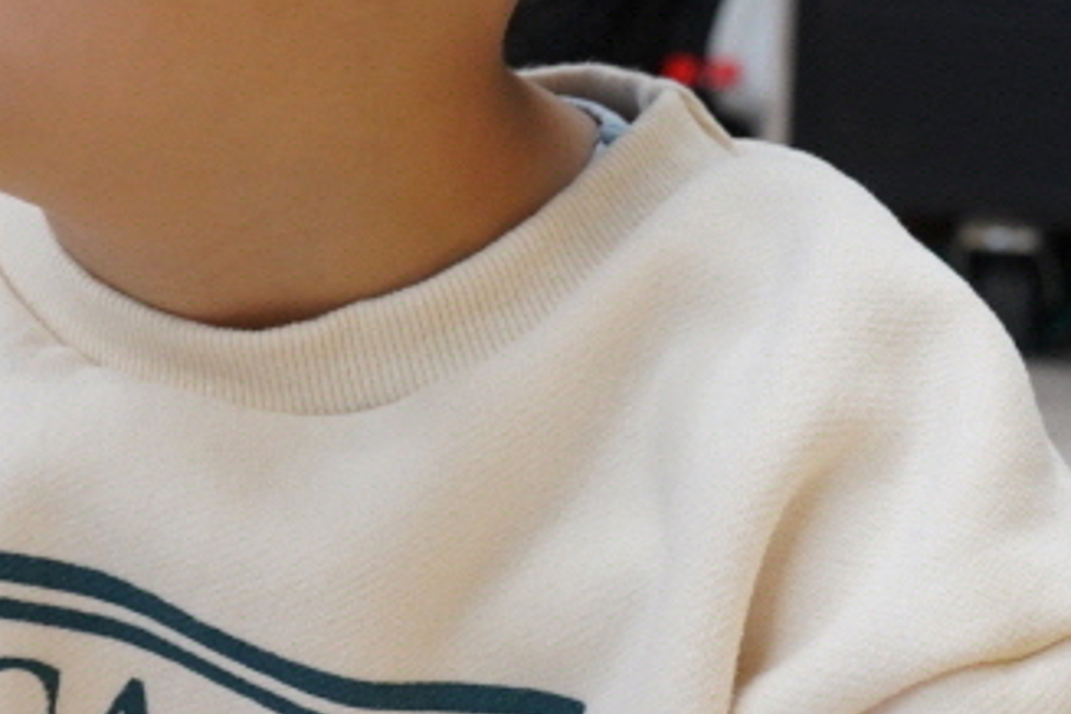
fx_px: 4700
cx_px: -364
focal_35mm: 158
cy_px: 170
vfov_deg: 8.7
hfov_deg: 12.6
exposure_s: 1/60
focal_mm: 43
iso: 2500
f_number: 7.1
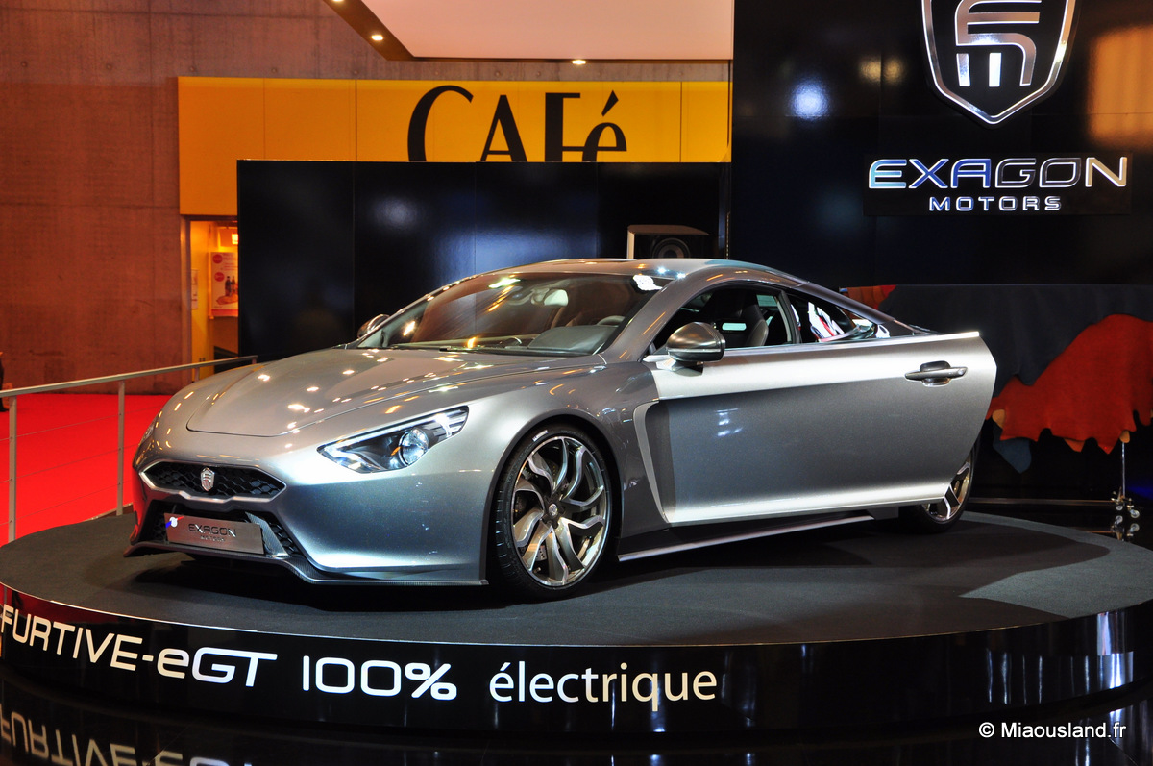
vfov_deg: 22.6
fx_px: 1919
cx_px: 576
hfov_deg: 33.4
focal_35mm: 60
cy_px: 383
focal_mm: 40
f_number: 7.1
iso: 400
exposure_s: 1/25
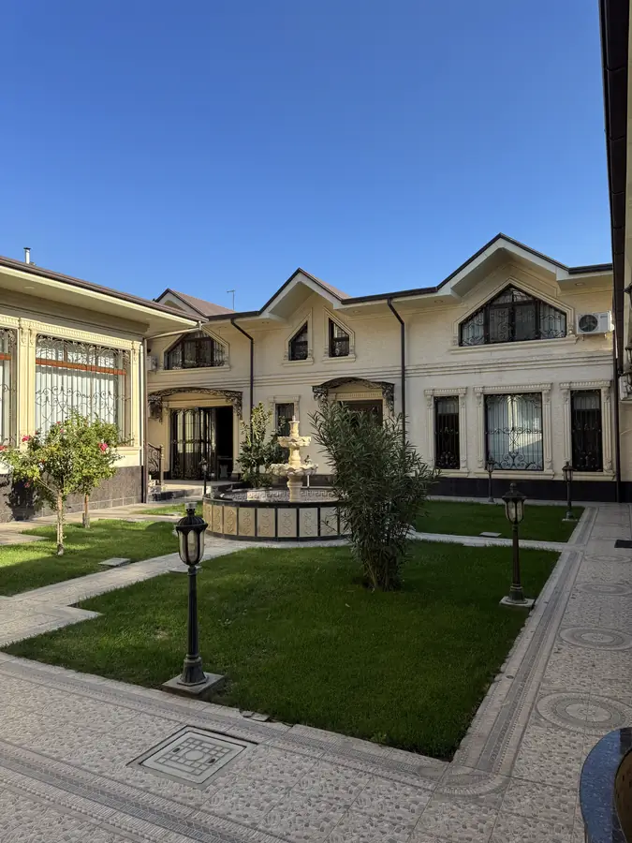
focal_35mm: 24
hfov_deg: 56.8
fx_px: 584
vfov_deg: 71.6
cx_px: 316
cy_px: 422
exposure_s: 1/1980
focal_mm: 6.76
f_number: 1.78
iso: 80
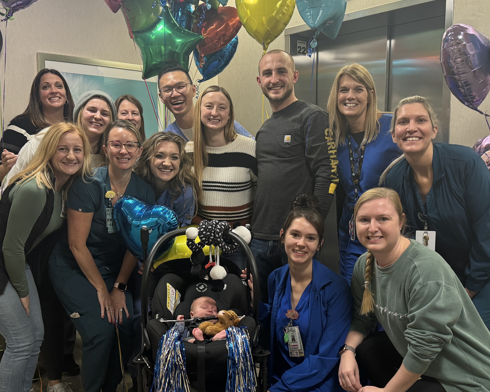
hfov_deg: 66.0
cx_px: 248
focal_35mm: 26
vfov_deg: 54.9
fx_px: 377
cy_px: 197
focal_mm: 6.76
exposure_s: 1/60
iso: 250
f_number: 1.78
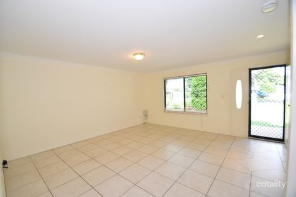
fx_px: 123
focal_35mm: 15
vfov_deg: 77.3
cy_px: 98
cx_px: 148
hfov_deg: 100.4
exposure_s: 1/100
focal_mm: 10
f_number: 5
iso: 800
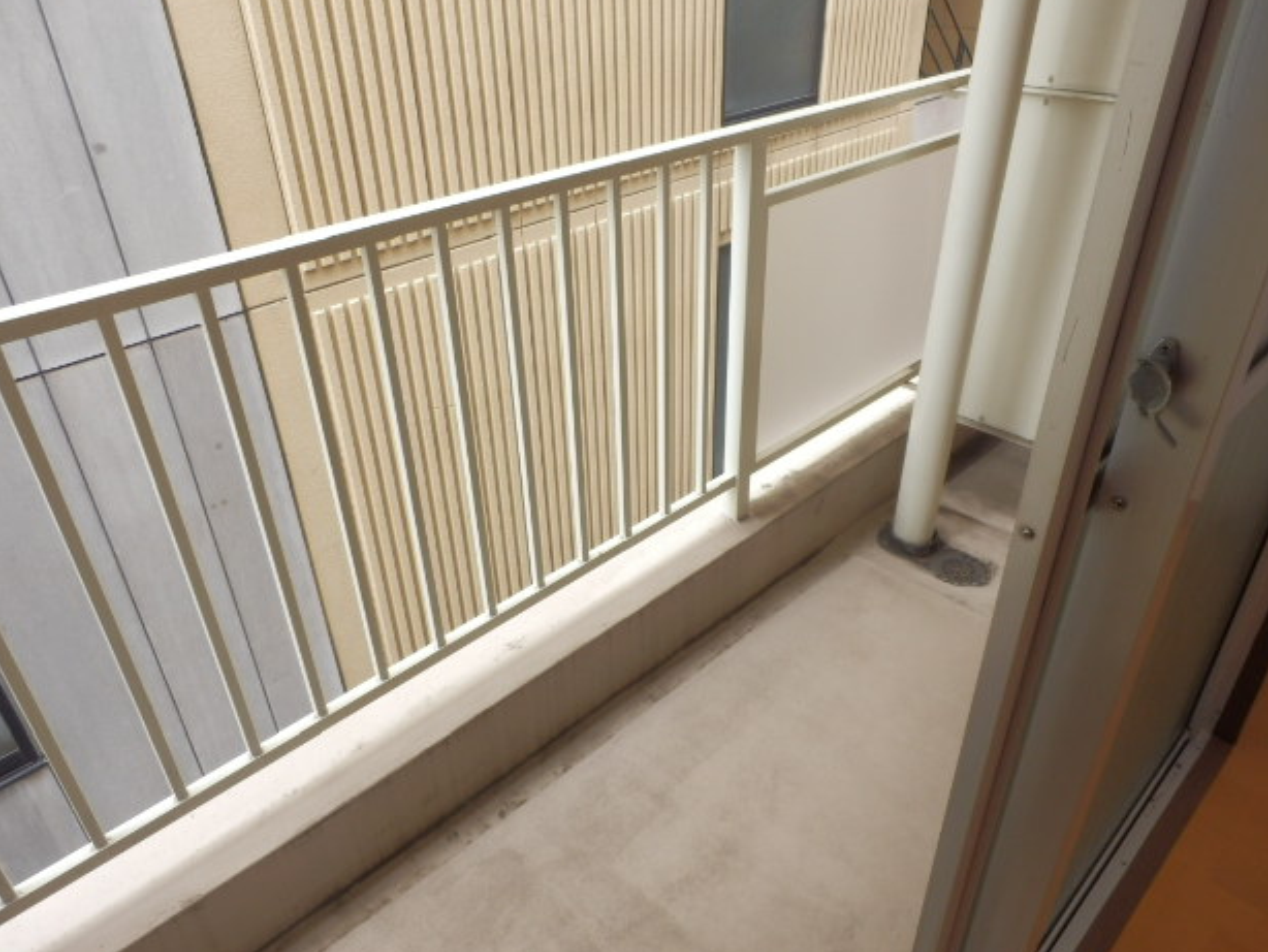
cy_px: 485
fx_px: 916
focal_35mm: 25
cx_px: 626
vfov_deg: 54.9
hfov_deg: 69.4
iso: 125
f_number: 3
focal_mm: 4.2
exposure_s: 1/30
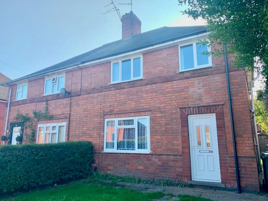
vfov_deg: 53.1
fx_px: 201
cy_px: 100
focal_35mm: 26
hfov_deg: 67.3
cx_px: 134
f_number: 1.8
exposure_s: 1/605
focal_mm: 4.25
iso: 25
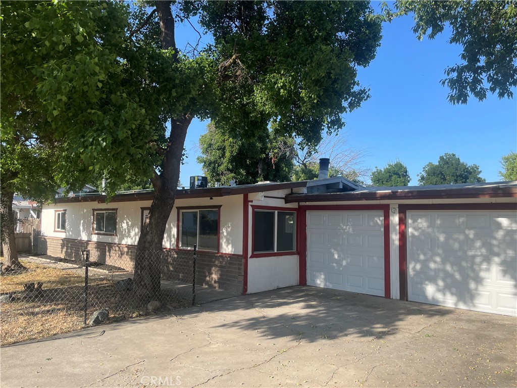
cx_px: 258
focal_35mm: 26
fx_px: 388
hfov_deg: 67.3
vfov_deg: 53.1
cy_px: 194
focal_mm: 4.2
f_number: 1.6
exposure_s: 1/1490
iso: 32
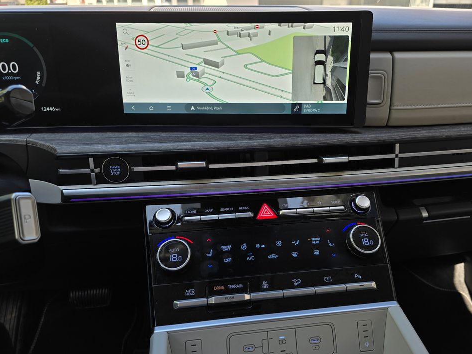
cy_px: 187
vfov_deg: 54.9
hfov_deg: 69.3
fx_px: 341
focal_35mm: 25
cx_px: 255
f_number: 1.7
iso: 40
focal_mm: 6.3
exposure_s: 1/180
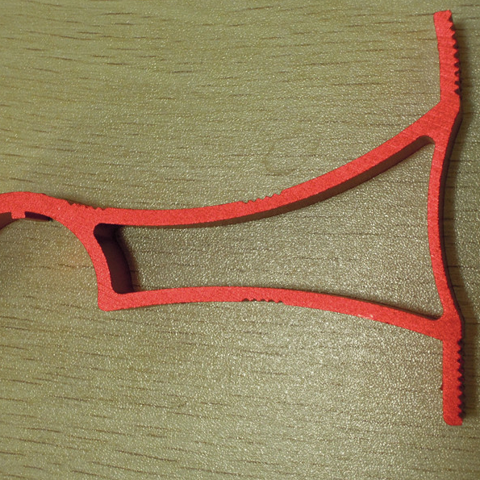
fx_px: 1584
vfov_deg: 17.2
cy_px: 239
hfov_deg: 17.2
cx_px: 214
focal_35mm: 101
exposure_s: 1/30
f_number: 5
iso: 400
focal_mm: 15.2
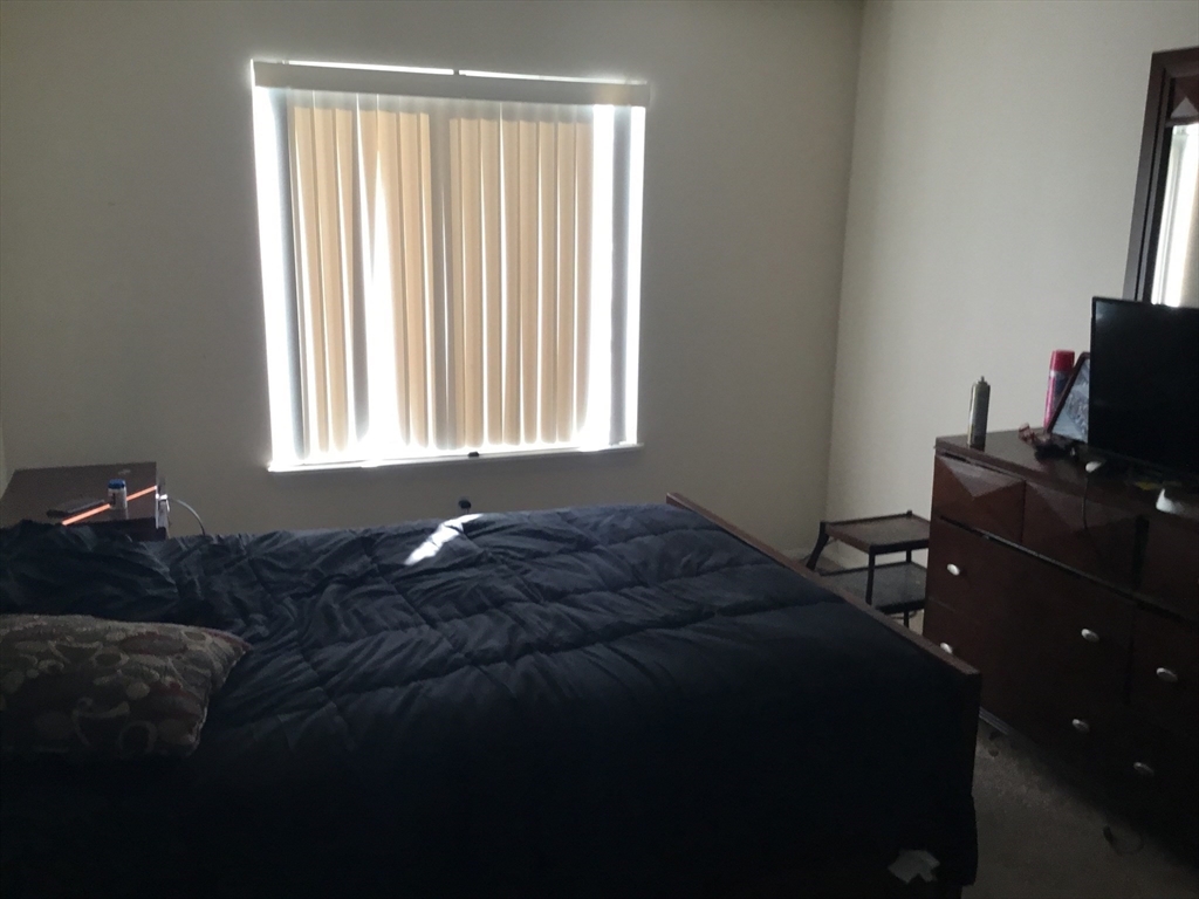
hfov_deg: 58.4
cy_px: 450
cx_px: 600
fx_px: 1074
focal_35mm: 31
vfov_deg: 45.4
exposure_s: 1/30
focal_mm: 3.3
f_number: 2.4
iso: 25
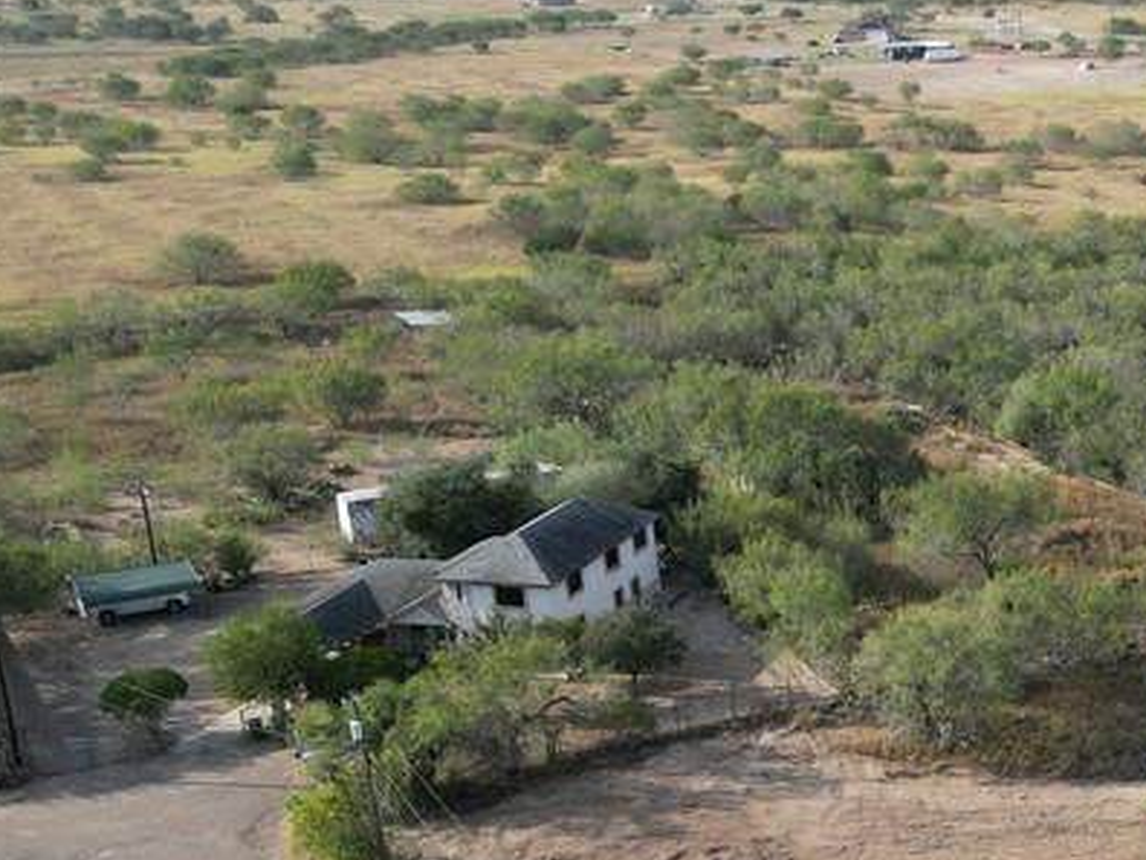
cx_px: 1233
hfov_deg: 28.6
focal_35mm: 62
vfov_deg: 23.3
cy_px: 683
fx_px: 2053
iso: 150
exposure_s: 1/2000
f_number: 1.7
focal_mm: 6.72
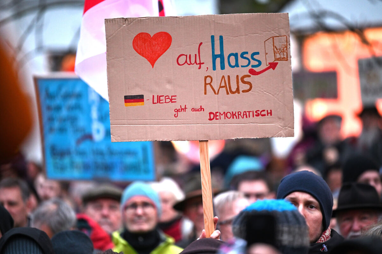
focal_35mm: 200
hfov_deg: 10.3
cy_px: 127
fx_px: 2121
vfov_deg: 6.9
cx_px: 191
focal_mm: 200
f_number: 2.8
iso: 1250
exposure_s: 1/320
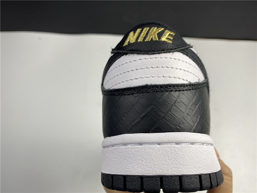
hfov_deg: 67.3
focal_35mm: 26
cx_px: 128
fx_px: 193
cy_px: 96
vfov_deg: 53.1
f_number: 1.8
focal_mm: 4.25
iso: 32
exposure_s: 1/100
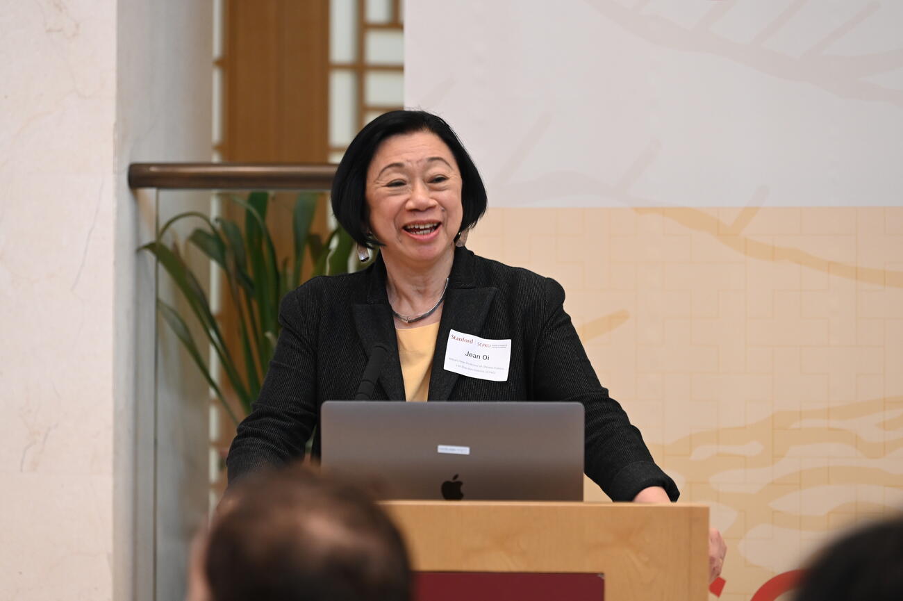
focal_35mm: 130
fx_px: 3259
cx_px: 452
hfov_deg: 15.8
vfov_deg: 10.5
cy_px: 300
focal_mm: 130
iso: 2000
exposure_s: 1/100
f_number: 2.8
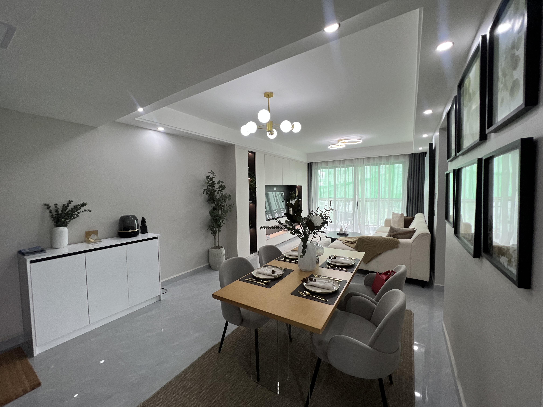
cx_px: 272
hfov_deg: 106.2
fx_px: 204
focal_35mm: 13
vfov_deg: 89.9
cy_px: 204
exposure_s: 1/100
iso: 100
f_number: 1.8
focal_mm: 1.57
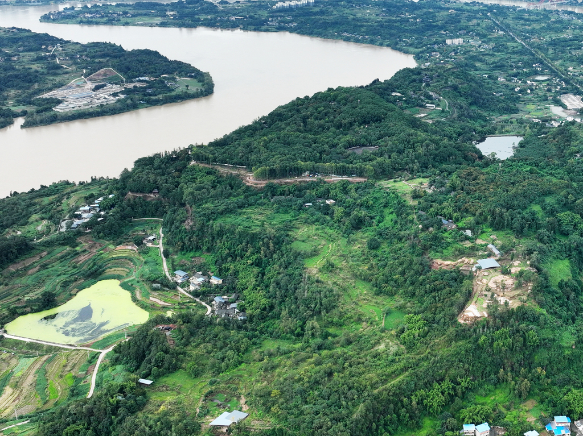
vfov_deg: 32.0
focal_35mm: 45
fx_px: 758
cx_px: 445
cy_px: 169
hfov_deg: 40.8
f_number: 5
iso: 100
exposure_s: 1/320
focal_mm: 12.29
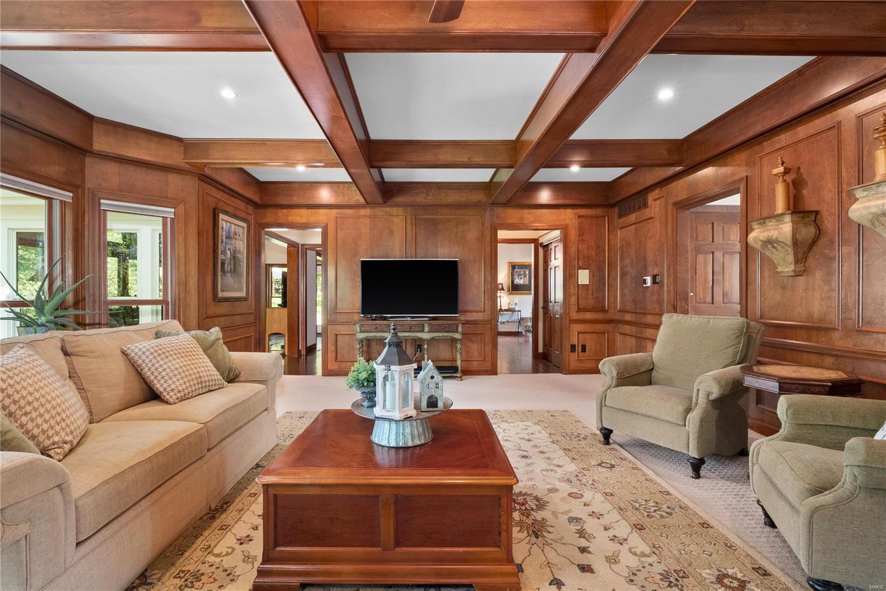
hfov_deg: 96.7
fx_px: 394
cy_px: 296
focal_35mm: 16
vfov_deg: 73.7
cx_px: 443
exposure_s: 1
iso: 400
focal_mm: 8
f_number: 8
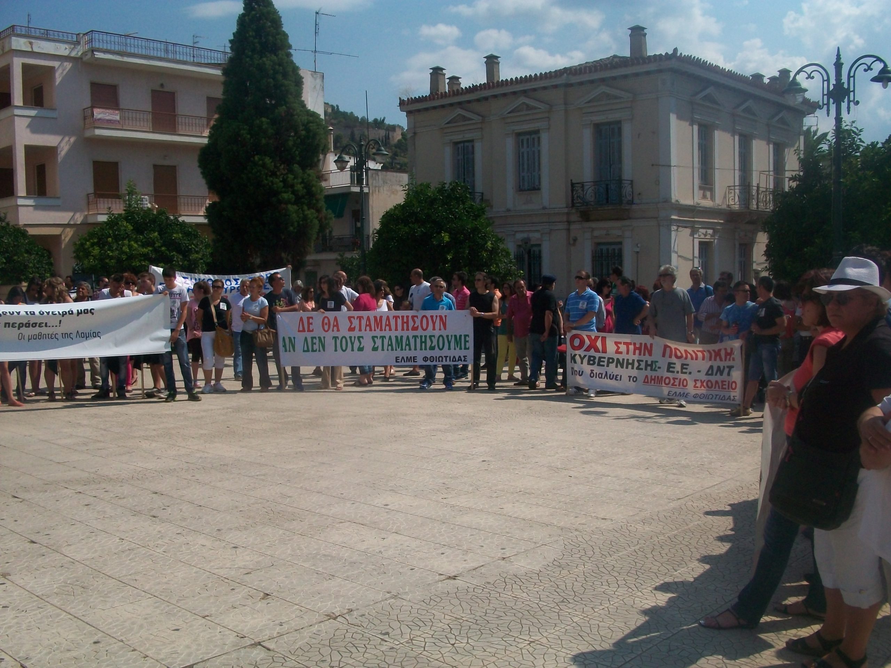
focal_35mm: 34
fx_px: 875
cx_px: 446
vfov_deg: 41.8
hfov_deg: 54.0
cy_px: 334
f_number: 5.5
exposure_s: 1/800
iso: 80
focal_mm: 5.7
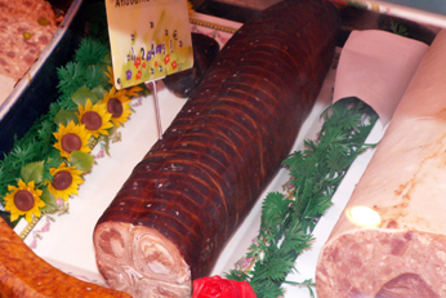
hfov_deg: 16.8
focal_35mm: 122
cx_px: 222
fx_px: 1512
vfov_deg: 11.2
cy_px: 164
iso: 160
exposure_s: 1/50
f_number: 4
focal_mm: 18.88
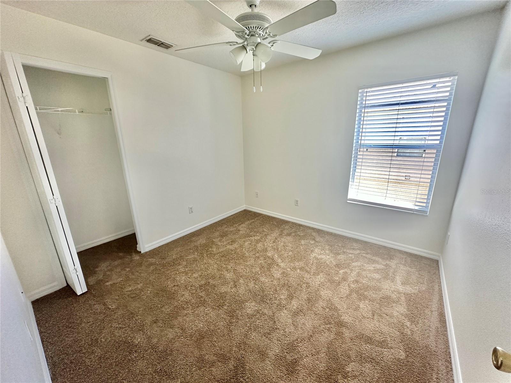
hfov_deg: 102.1
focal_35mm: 14
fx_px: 207
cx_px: 256
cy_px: 192
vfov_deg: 85.7
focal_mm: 2.22
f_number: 2.2
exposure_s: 1/120
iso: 320
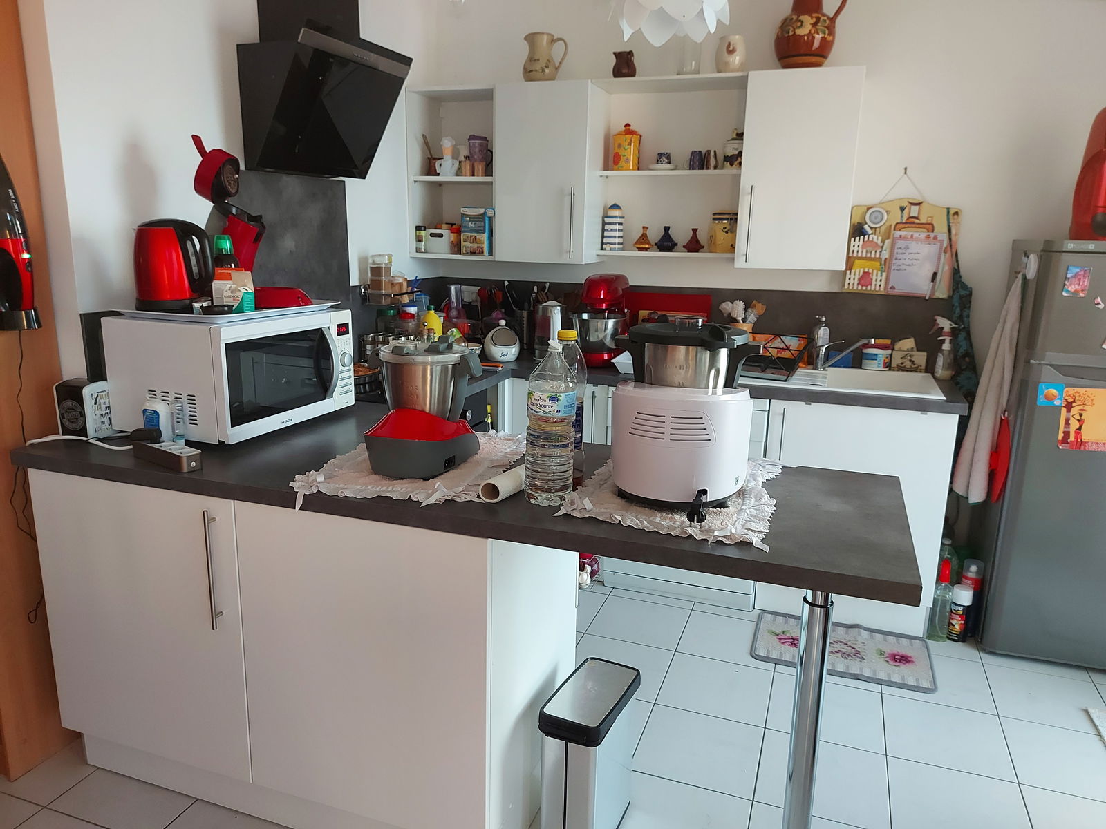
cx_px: 553
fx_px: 767
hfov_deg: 71.6
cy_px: 414
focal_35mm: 24
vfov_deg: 56.8
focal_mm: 5.23
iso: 250
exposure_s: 1/50
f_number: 1.8
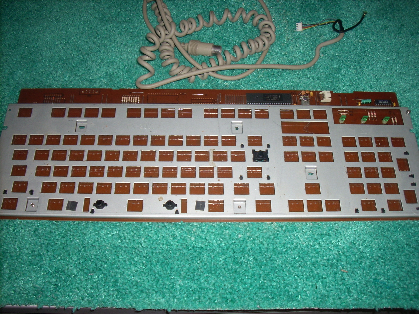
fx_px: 448
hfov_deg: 50.1
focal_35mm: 37
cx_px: 210
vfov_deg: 38.7
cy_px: 157
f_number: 2.8
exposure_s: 1/60
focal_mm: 6.2
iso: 64
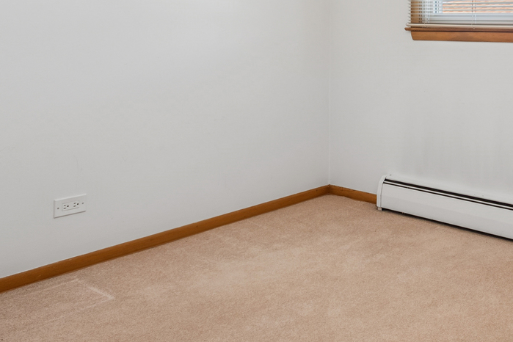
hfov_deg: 38.8
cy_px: 7
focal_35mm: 44
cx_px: 525
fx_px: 627
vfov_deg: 28.8
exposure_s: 1/20
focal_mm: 19
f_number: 8
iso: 400
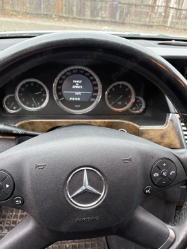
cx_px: 94
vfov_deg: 65.3
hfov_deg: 51.4
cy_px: 122
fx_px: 194
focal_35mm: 27
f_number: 1.6
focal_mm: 5.96
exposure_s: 1/60
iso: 125
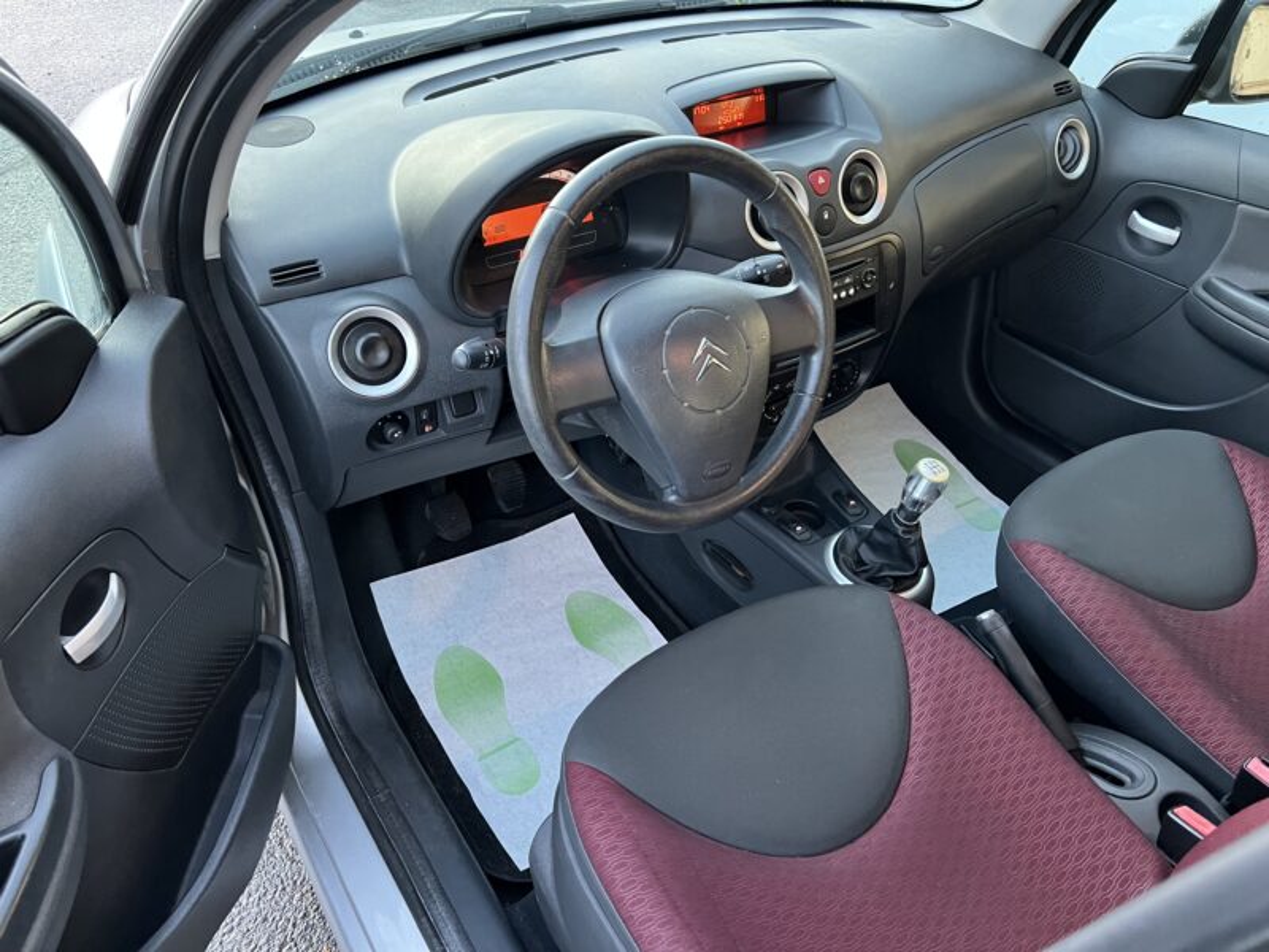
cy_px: 476
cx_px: 634
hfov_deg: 67.3
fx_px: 953
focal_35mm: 26
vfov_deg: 53.1
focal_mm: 5.7
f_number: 1.5
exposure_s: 1/52
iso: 500
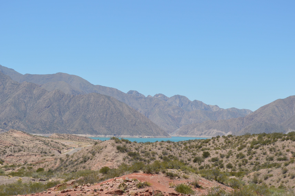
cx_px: 148
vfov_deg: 16.5
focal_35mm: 82
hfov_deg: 24.6
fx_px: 675
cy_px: 98
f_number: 8
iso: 100
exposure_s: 1/250
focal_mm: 55
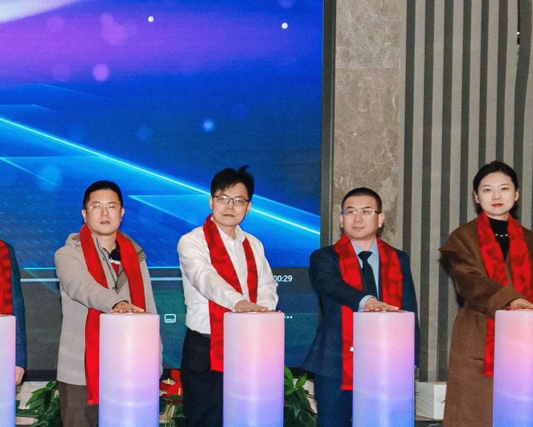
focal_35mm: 118
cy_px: 344
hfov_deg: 14.7
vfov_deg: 13.0
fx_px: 1862
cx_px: -350
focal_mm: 20
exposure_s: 1/250
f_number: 4.5
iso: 1000
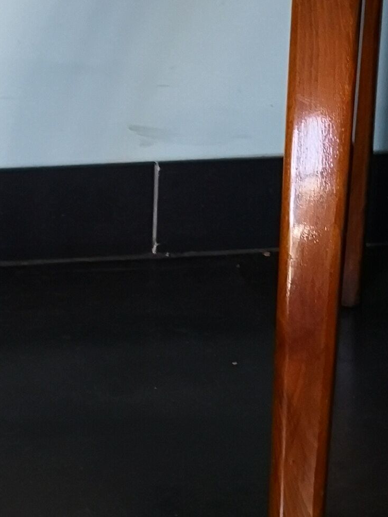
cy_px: -94
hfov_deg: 13.2
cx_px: 441
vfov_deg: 17.1
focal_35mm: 110
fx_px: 1645
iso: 200
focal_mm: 3.95
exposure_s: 1/50
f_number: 1.6
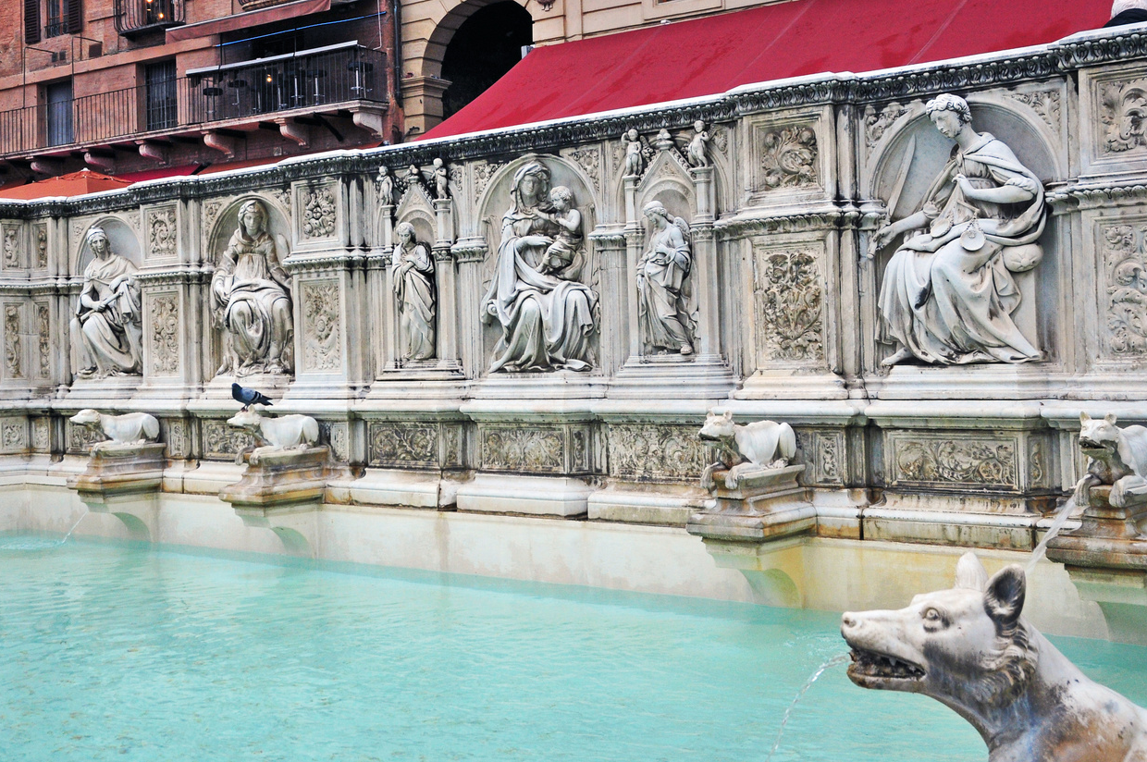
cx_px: 370
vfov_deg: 29.8
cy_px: 319
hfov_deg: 43.0
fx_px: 1432
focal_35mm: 45
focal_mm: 22
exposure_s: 1/320
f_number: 9
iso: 500
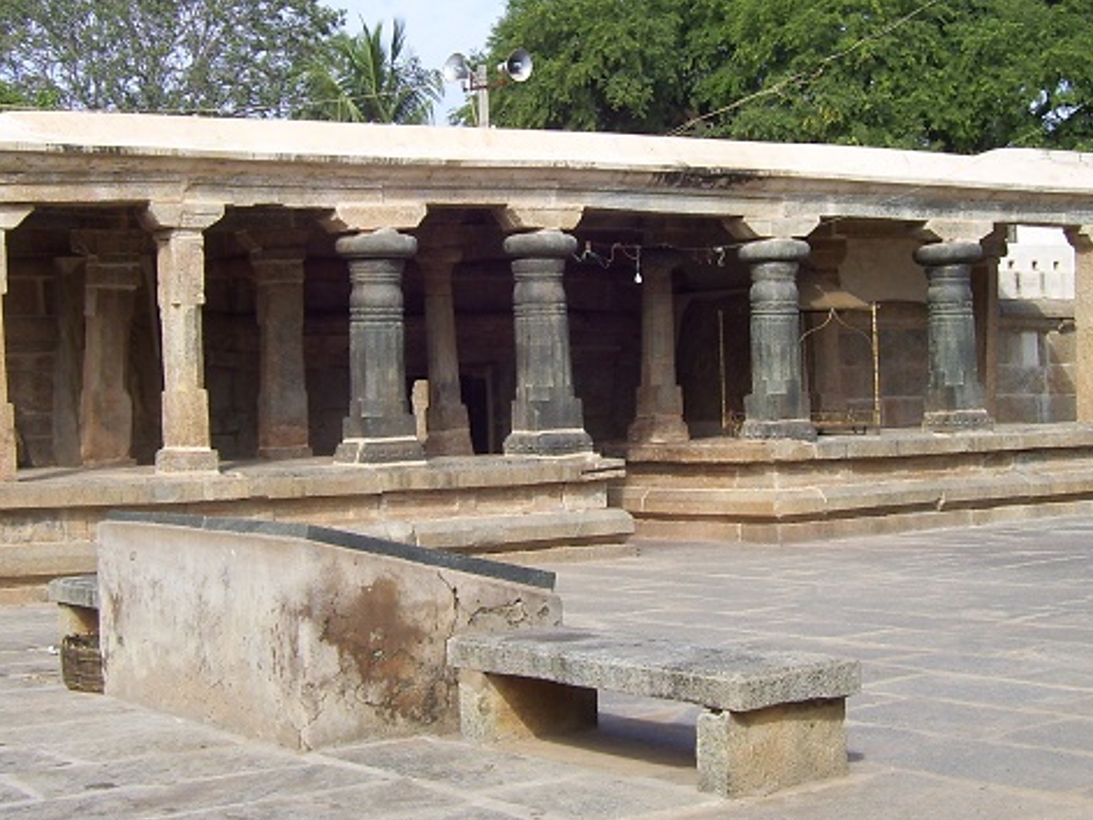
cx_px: 528
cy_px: 285
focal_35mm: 61
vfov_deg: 23.9
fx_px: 1926
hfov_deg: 31.7
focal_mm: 6
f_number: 4.8
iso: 80
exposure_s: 1/400
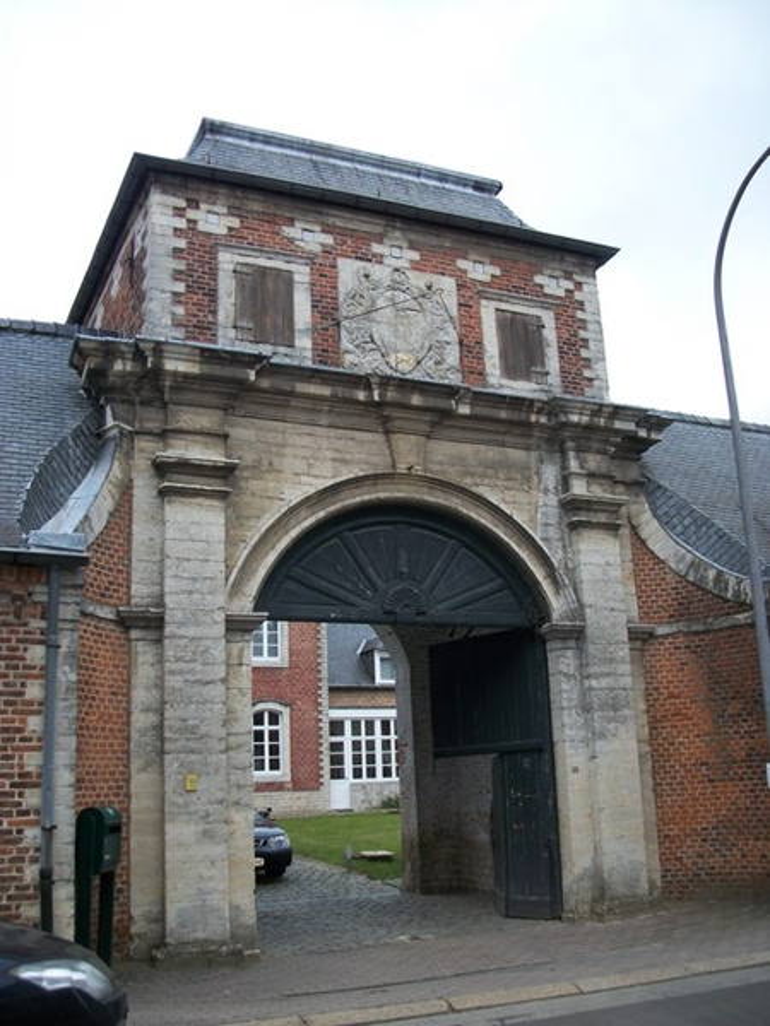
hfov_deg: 44.2
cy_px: 513
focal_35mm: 32
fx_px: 949
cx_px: 385
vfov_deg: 56.8
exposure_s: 1/160
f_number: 2.9
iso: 80
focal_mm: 5.7
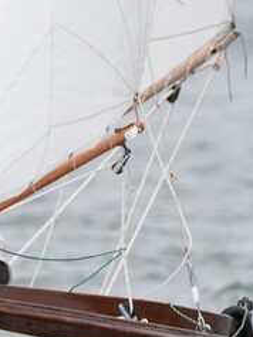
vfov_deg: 1.5
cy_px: 345
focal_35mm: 1301
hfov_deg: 1.1
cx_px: -58
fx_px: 12663
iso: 320
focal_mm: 267
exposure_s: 1/1250
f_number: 5.6
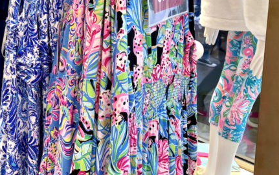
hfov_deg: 41.8
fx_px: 350
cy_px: 10
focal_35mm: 46
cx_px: 60
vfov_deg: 26.9
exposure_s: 1/60
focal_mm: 4.25
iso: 64
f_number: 1.8
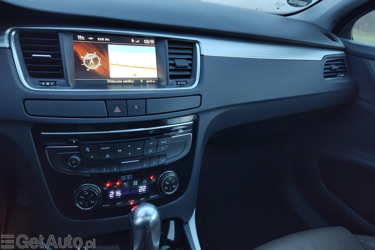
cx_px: 187
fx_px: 250
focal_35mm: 24
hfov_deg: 73.7
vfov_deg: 53.0
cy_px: 112
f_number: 1.8
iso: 308
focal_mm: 5.56
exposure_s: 1/33.3
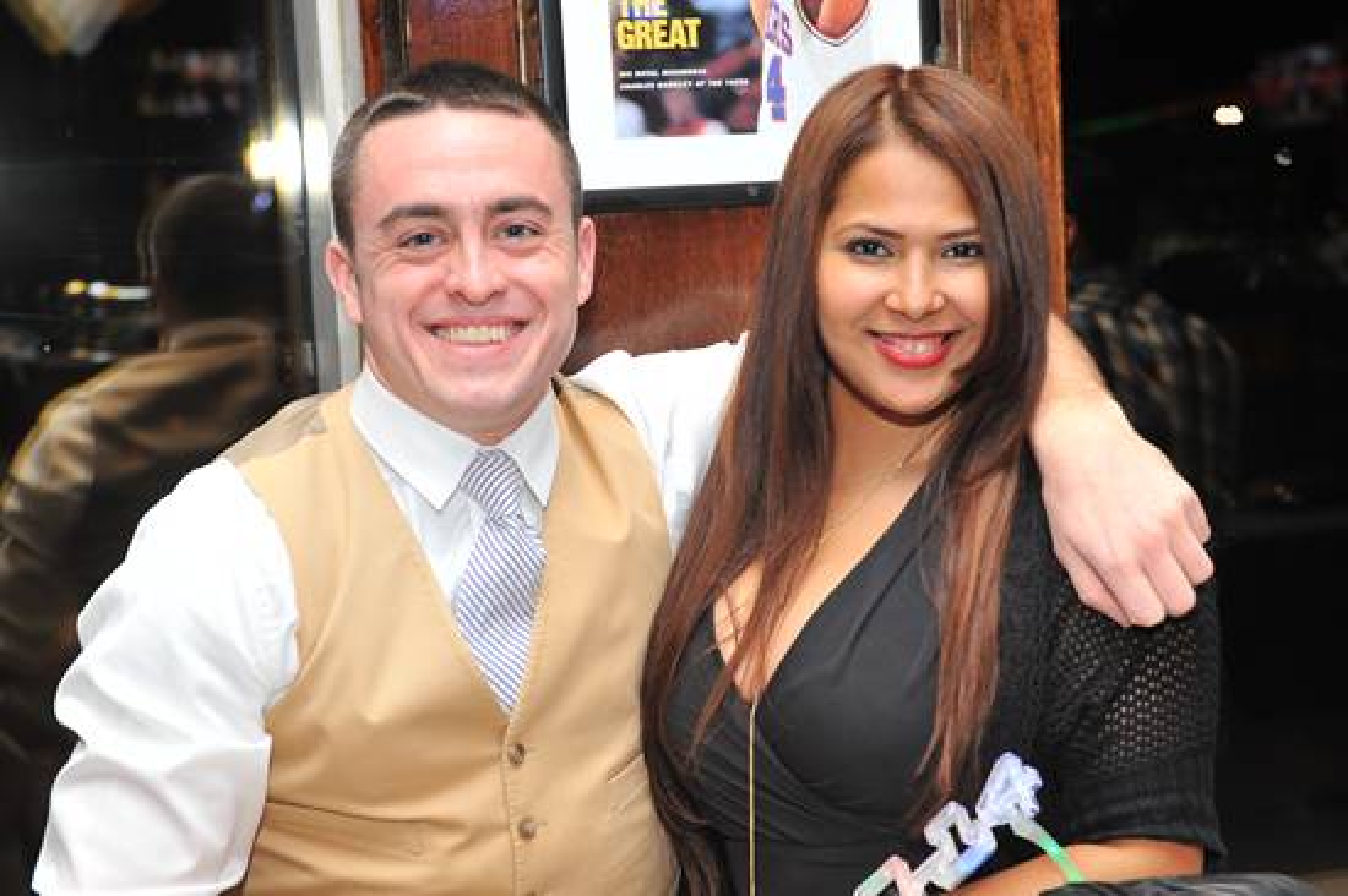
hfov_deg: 34.5
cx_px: 674
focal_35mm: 58
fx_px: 2170
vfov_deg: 23.4
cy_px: 448
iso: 1000
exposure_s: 1/100
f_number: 5
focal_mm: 58
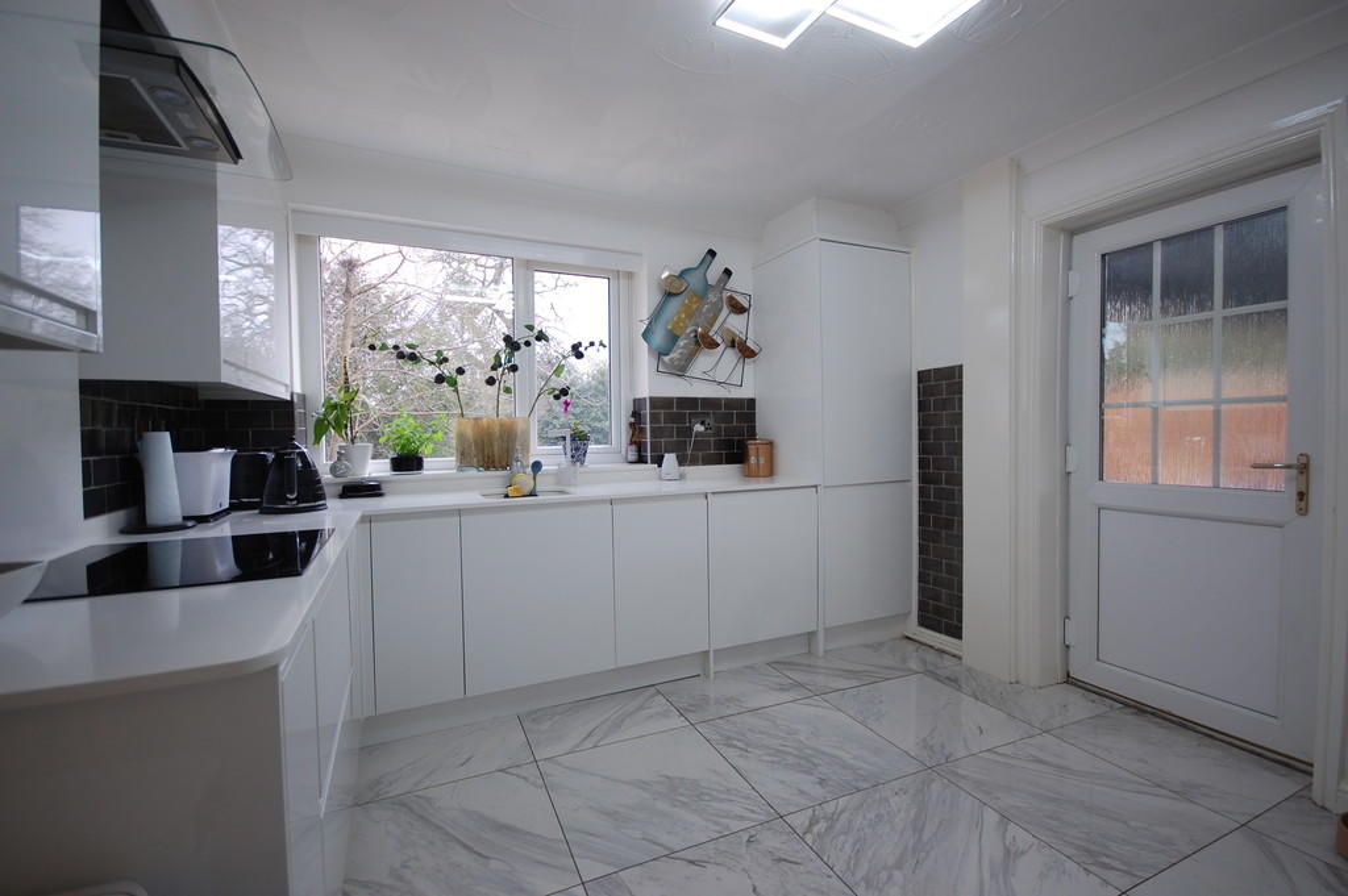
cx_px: 674
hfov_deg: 100.4
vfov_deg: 77.2
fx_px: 561
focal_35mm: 15
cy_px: 448
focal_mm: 10
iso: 200
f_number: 4
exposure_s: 1/40
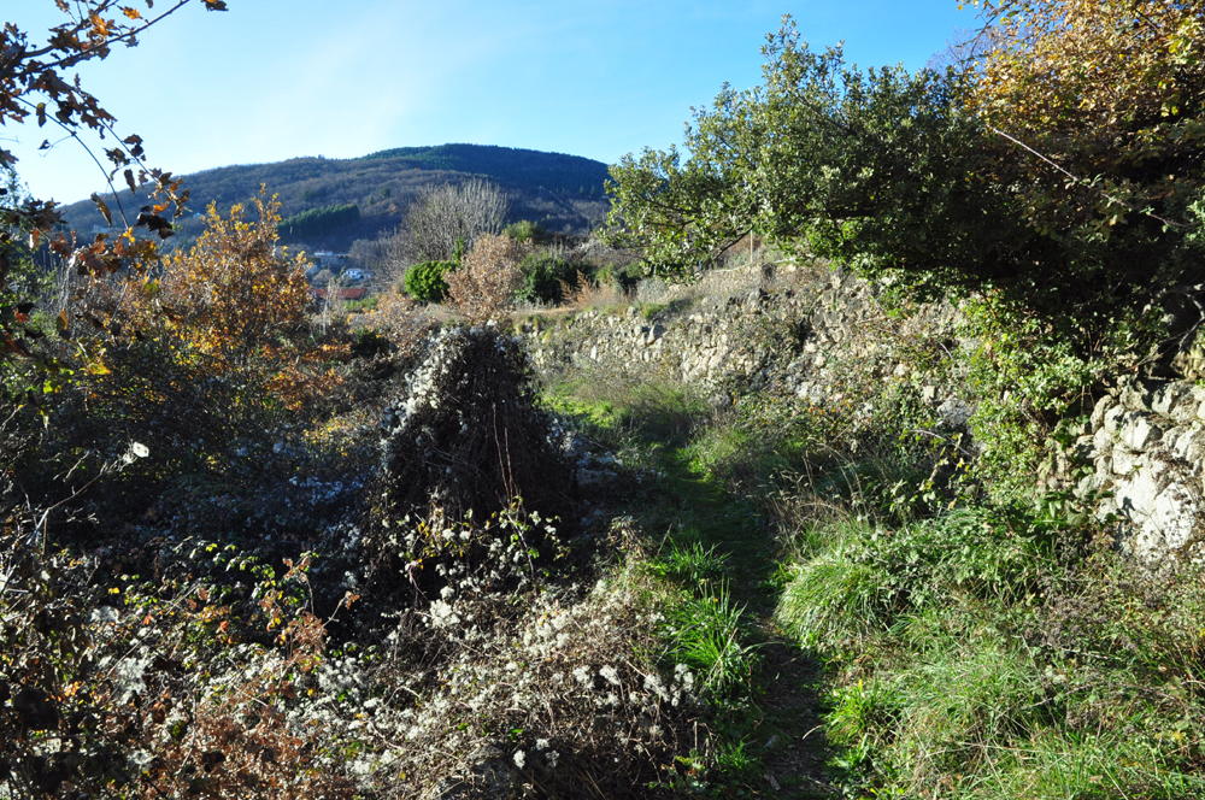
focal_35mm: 24
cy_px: 400
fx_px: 802
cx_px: 602
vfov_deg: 53.0
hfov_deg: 73.8
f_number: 13
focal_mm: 16
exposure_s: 1/100
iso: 400
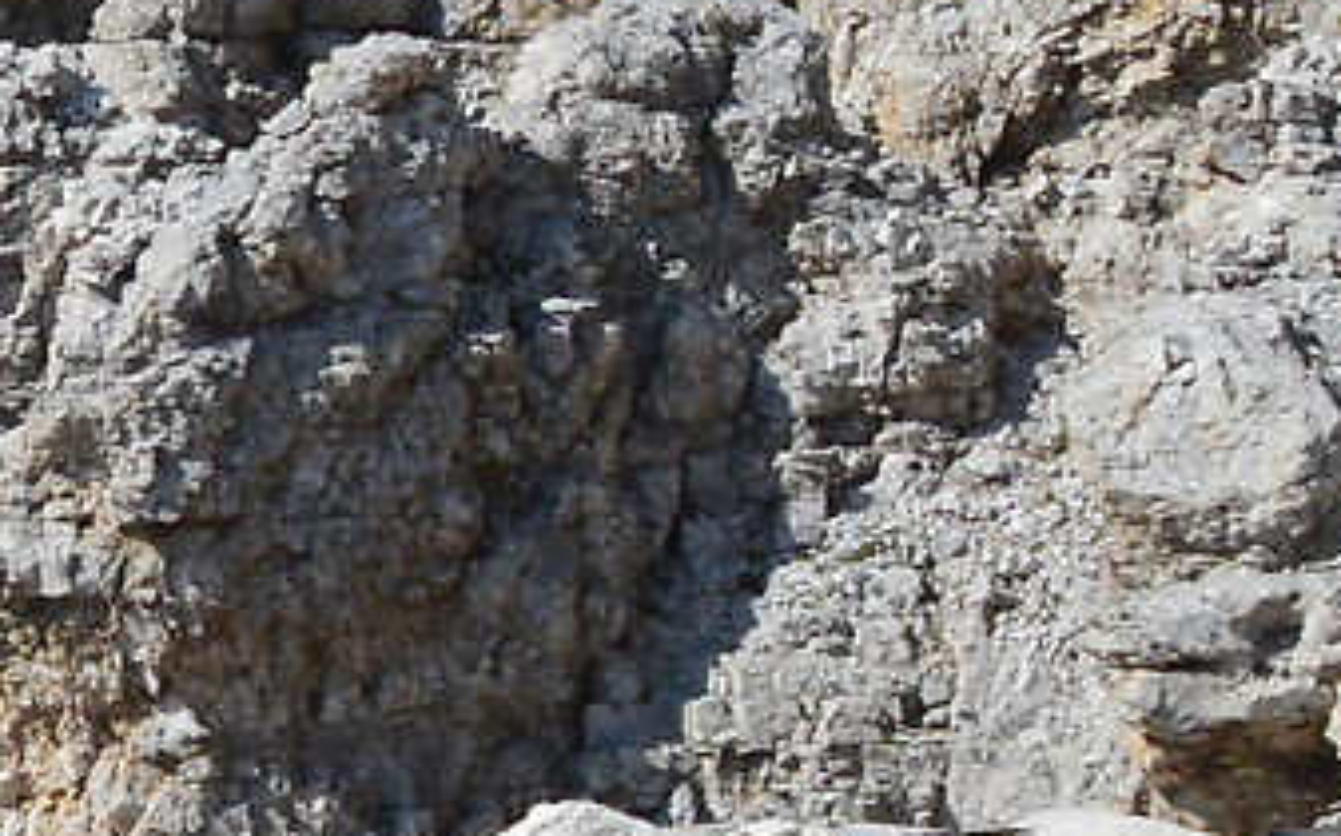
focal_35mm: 305
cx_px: -2419
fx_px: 11137
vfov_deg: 4.3
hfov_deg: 6.4
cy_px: 90
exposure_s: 1/500
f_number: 11
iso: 360
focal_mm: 28
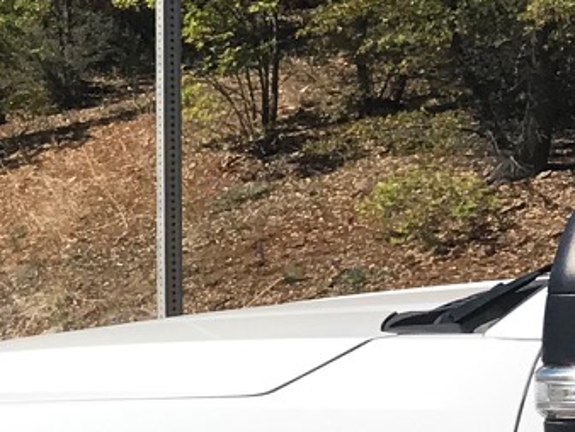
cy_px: 235
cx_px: -352
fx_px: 2776
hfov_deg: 11.2
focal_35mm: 167
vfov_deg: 8.9
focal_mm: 3.99
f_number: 1.8
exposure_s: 1/3195
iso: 20
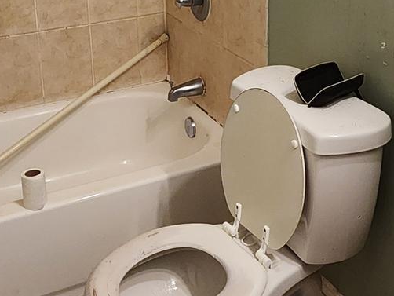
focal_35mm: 53
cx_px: 207
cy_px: -5
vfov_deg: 26.0
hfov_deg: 36.1
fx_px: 604
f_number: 2.2
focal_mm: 2.2
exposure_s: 1/60
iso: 400
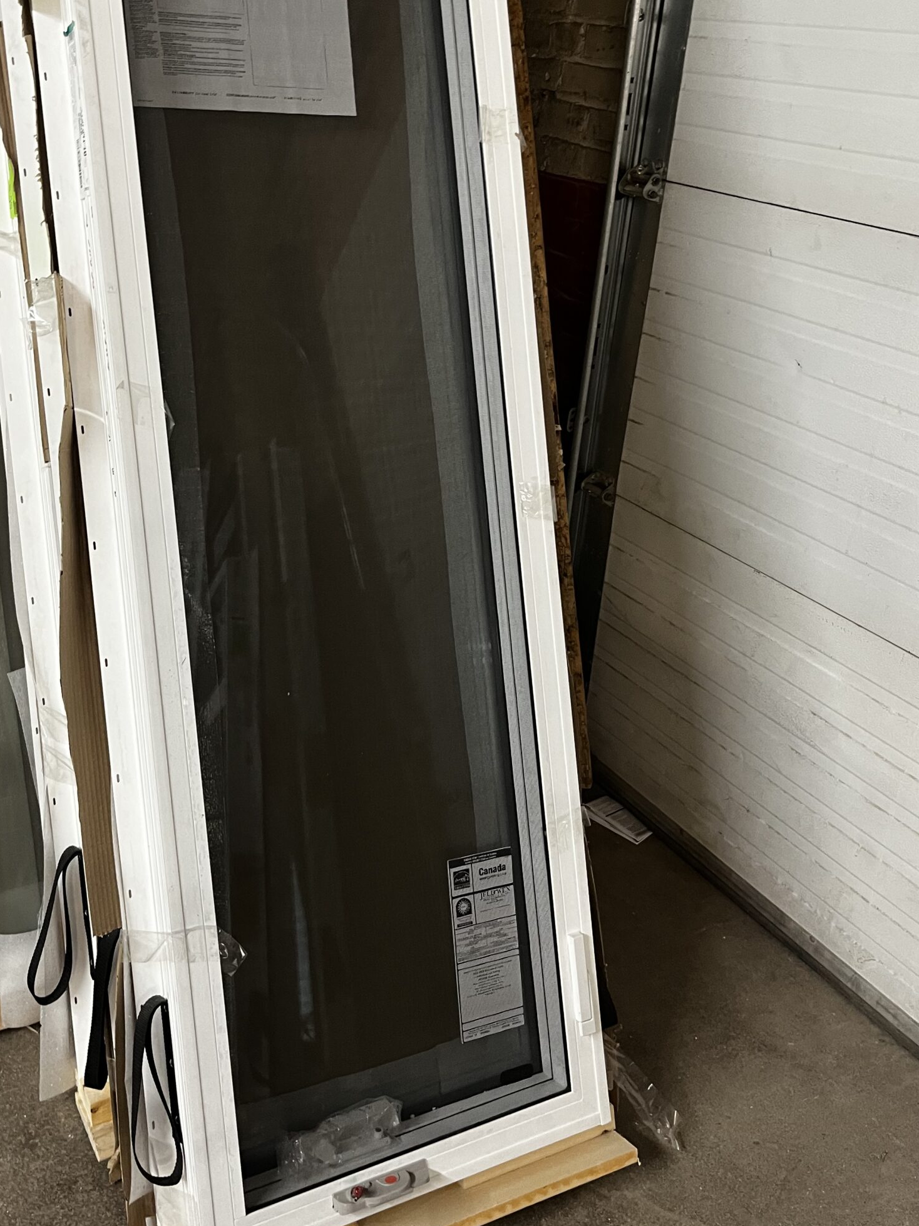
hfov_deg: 41.6
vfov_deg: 53.6
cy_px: 501
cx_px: 369
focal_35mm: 34
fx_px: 1204
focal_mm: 5.1
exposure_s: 1/60
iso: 250
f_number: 1.6
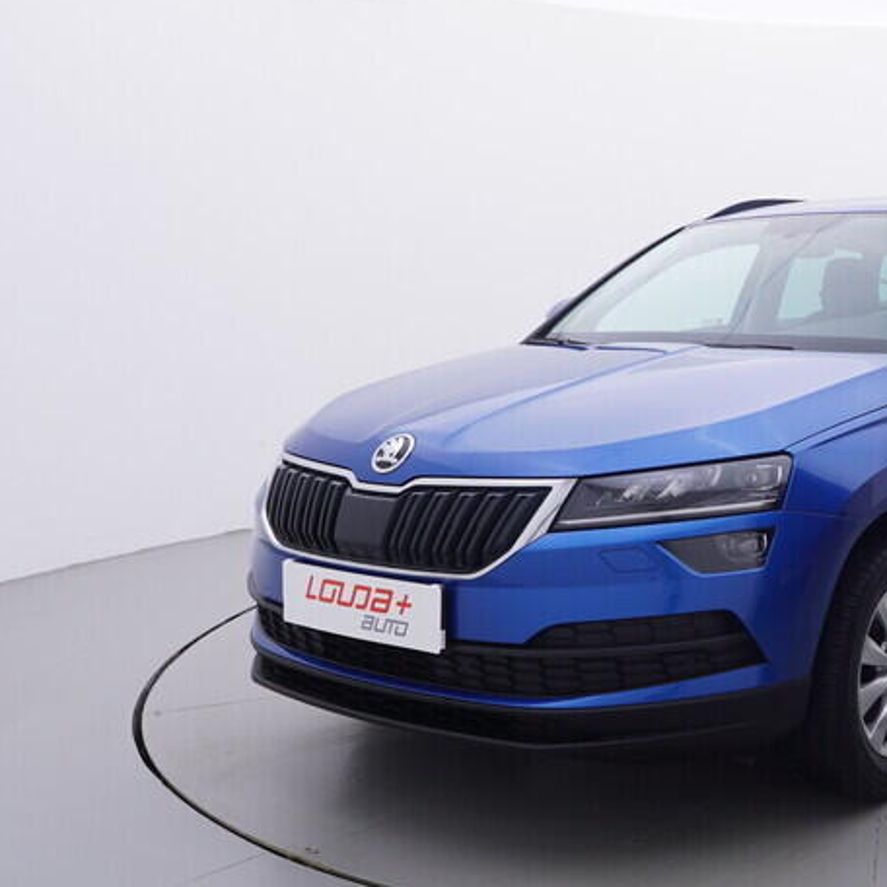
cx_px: 881
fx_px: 1245
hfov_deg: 35.6
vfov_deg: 39.2
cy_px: 451
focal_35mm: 43
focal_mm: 15
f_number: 5
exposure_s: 1/80
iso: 200
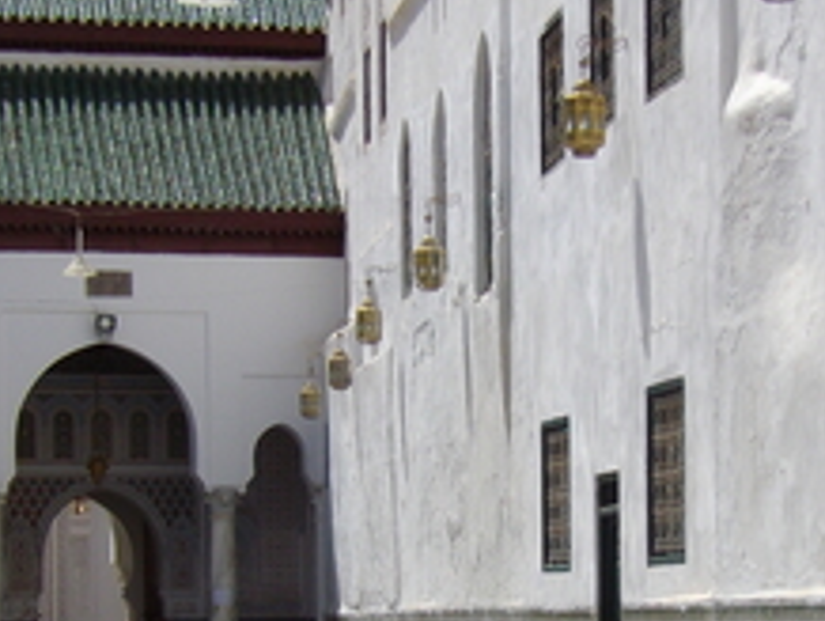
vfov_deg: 11.2
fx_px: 3149
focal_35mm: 132
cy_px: 545
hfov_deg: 14.9
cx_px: 492
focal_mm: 8.5
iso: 100
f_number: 3.5
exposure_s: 1/1250
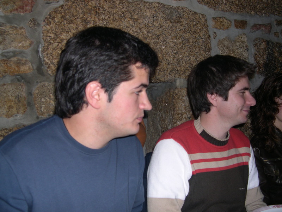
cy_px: 106
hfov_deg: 49.0
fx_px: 310
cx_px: 141
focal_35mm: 38
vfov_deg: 37.7
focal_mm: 8
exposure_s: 1/60
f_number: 2.8
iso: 100
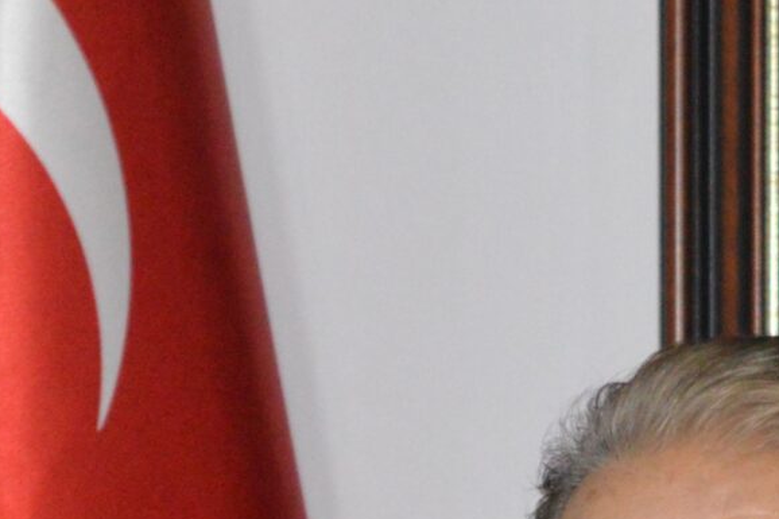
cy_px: 1124
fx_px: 7900
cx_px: 613
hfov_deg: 5.6
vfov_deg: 3.7
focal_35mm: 365
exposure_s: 1/60
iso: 2500
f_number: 5.6
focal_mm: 55
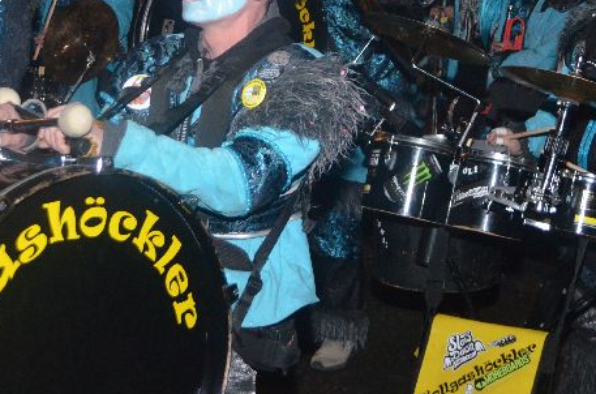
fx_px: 1222
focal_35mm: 74
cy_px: 94
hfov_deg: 27.4
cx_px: 316
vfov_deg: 18.2
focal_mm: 22
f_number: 4
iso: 3200
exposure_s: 1/60
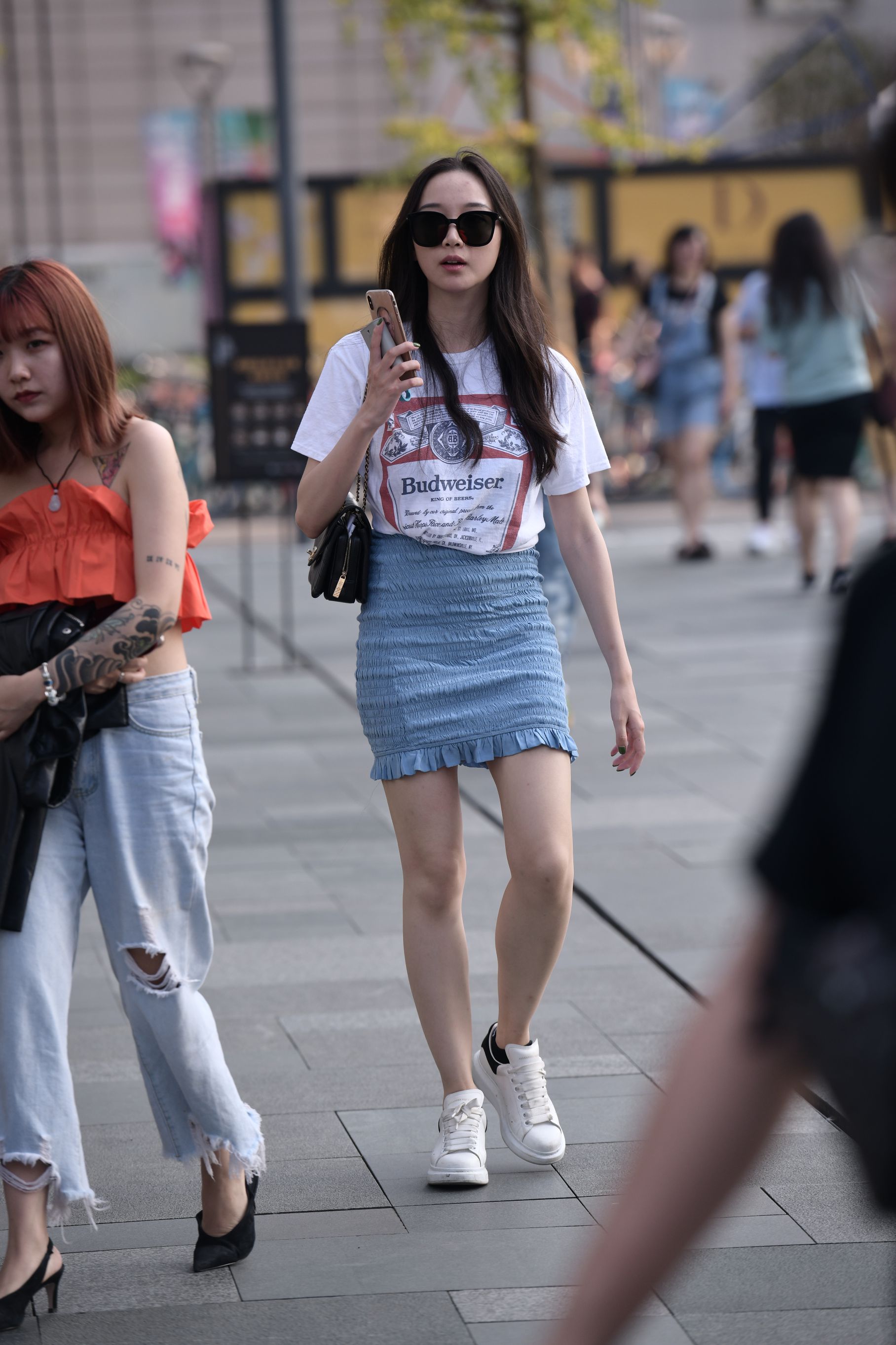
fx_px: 6719
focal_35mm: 180
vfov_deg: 11.4
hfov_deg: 7.6
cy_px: 672
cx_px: 448
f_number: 4
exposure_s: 1/800
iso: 250
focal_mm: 180
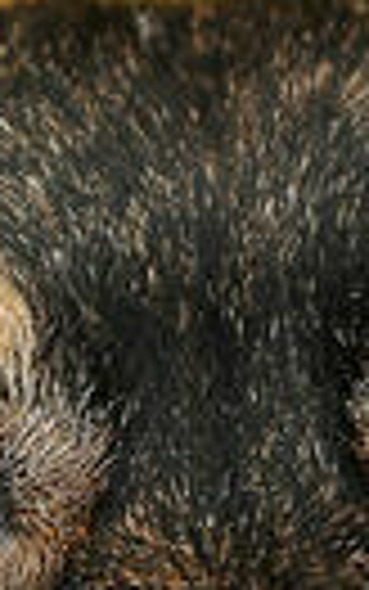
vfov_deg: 8.3
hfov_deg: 5.4
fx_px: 3943
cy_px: 941
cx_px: 81
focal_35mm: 245
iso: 250
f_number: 4.5
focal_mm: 35
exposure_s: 1/200
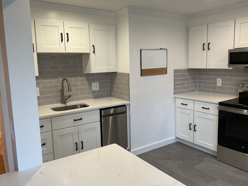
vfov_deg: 48.2
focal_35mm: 29
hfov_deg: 61.7
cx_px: 124
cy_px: 93
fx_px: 208
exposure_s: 1/60
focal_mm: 3
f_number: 1.8
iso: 40
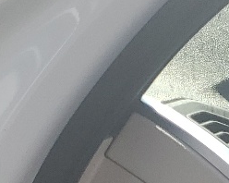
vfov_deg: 9.2
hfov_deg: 9.7
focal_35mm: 164
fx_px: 1111
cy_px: 271
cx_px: 633
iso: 50
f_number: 1.5
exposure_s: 1/2000
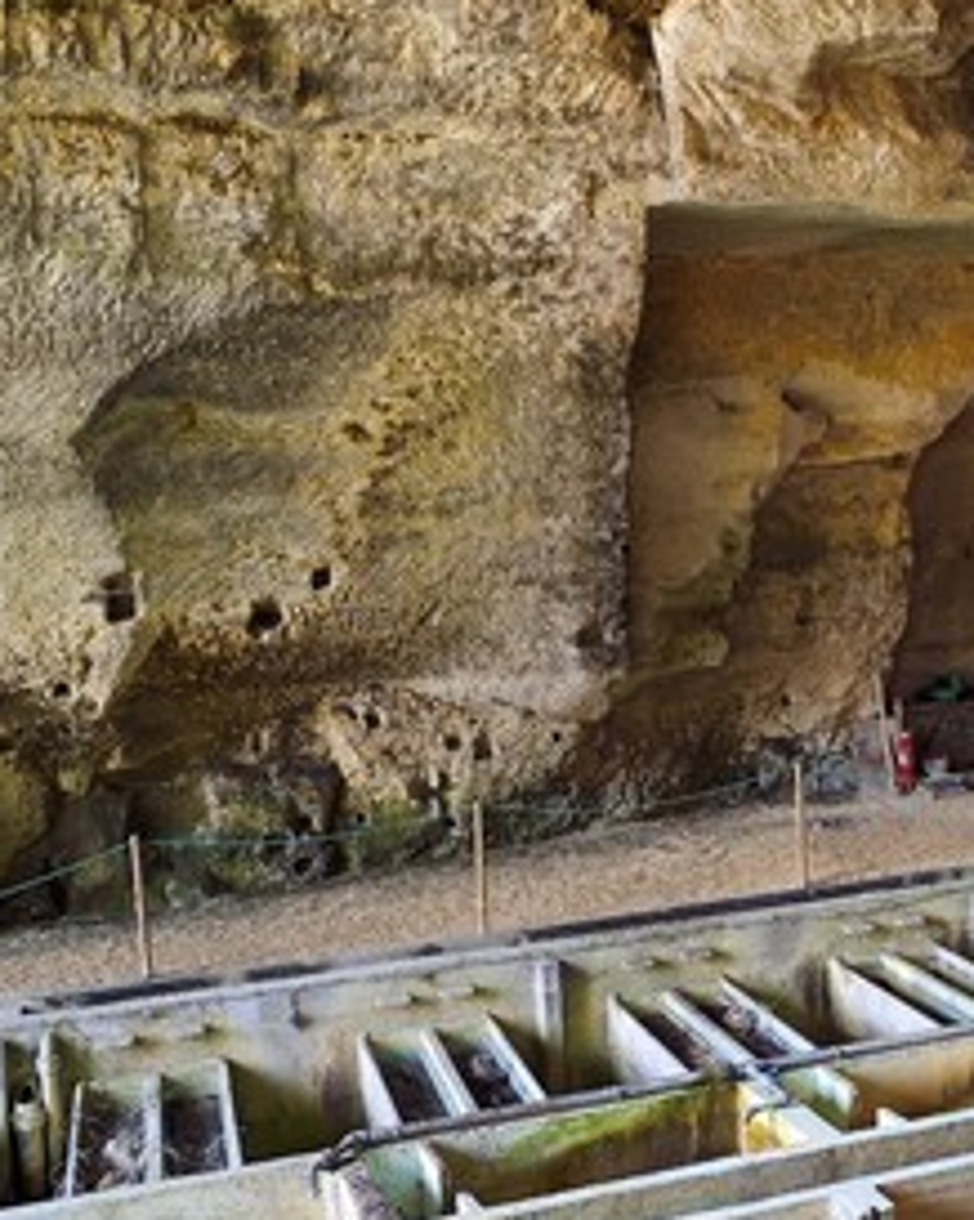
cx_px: 811
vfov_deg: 43.9
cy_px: 612
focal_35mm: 42
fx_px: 1515
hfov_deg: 34.3
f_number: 6.3
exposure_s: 1/200
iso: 1600
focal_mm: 29
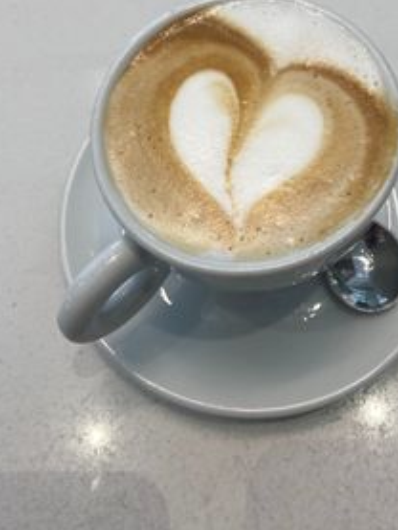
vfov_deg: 45.7
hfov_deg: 35.7
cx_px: 262
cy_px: 159
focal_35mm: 40
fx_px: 613
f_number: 1.8
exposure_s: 1/100
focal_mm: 4.25
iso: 40
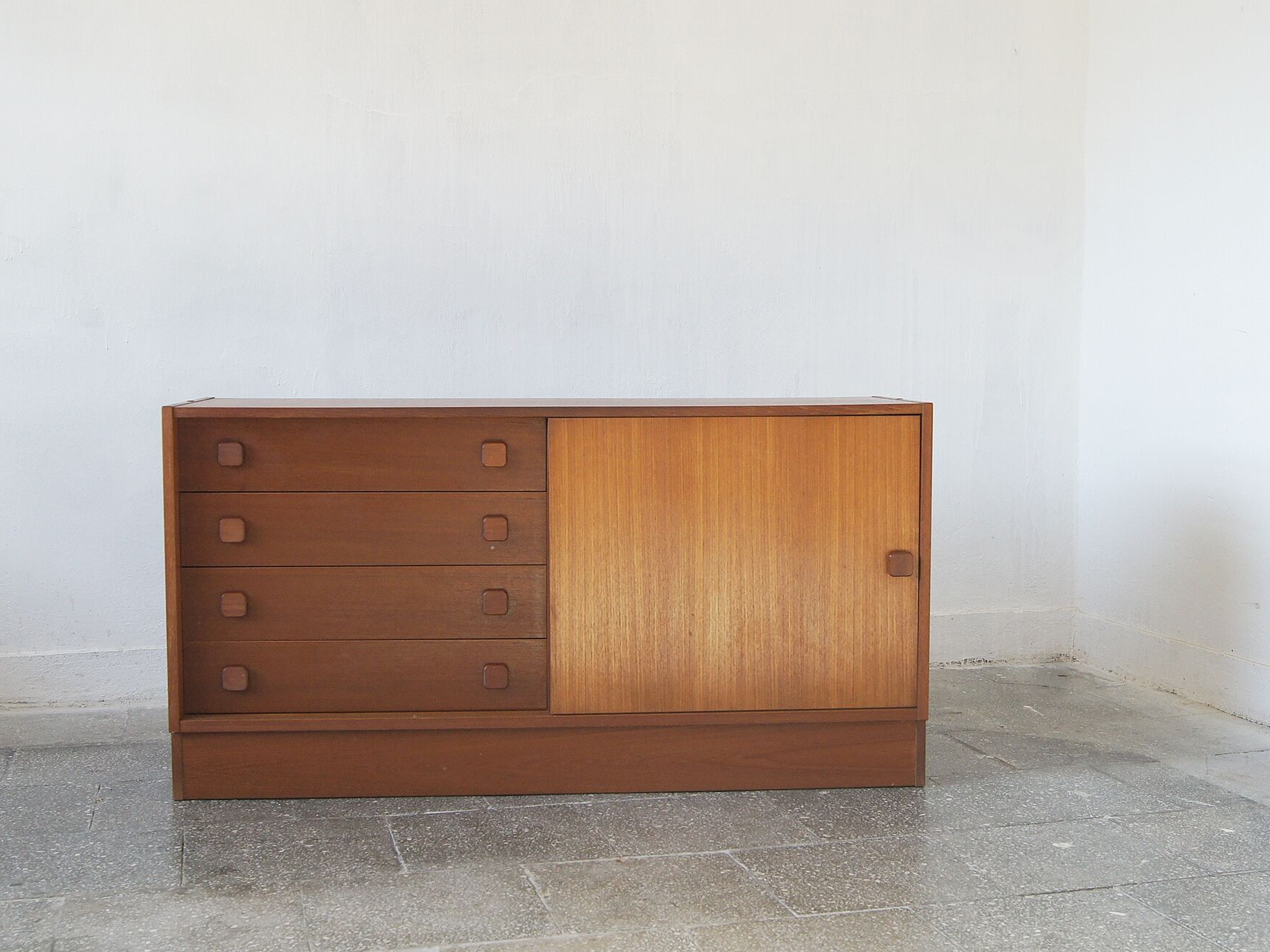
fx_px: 1578
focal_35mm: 43
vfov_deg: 33.6
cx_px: 616
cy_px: 475
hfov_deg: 43.8
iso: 400
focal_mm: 26
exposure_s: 1/60
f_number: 5.6
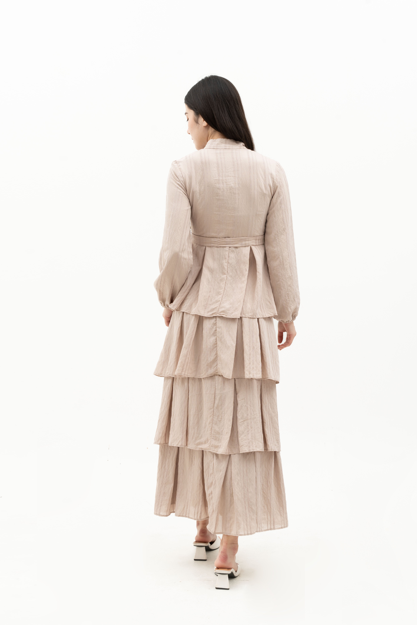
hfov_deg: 32.6
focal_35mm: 41
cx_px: 208
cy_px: 312
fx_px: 712
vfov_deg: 47.4
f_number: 11
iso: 100
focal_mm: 41
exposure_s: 1/160
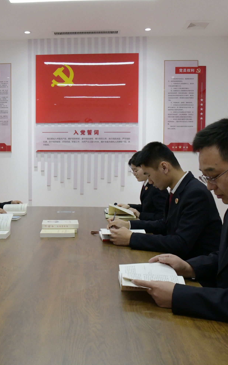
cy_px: 183
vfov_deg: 49.3
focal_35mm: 40
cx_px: 65
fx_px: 398
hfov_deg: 31.6
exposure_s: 1/125
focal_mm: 26
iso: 6400
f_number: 16
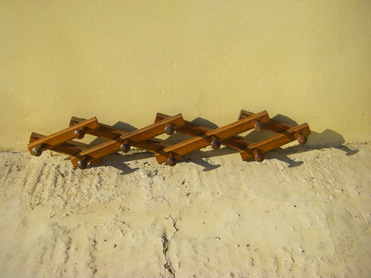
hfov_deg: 49.0
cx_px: 186
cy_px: 139
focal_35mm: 38
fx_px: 407
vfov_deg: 37.7
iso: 64
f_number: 7
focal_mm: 6.3
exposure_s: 1/250
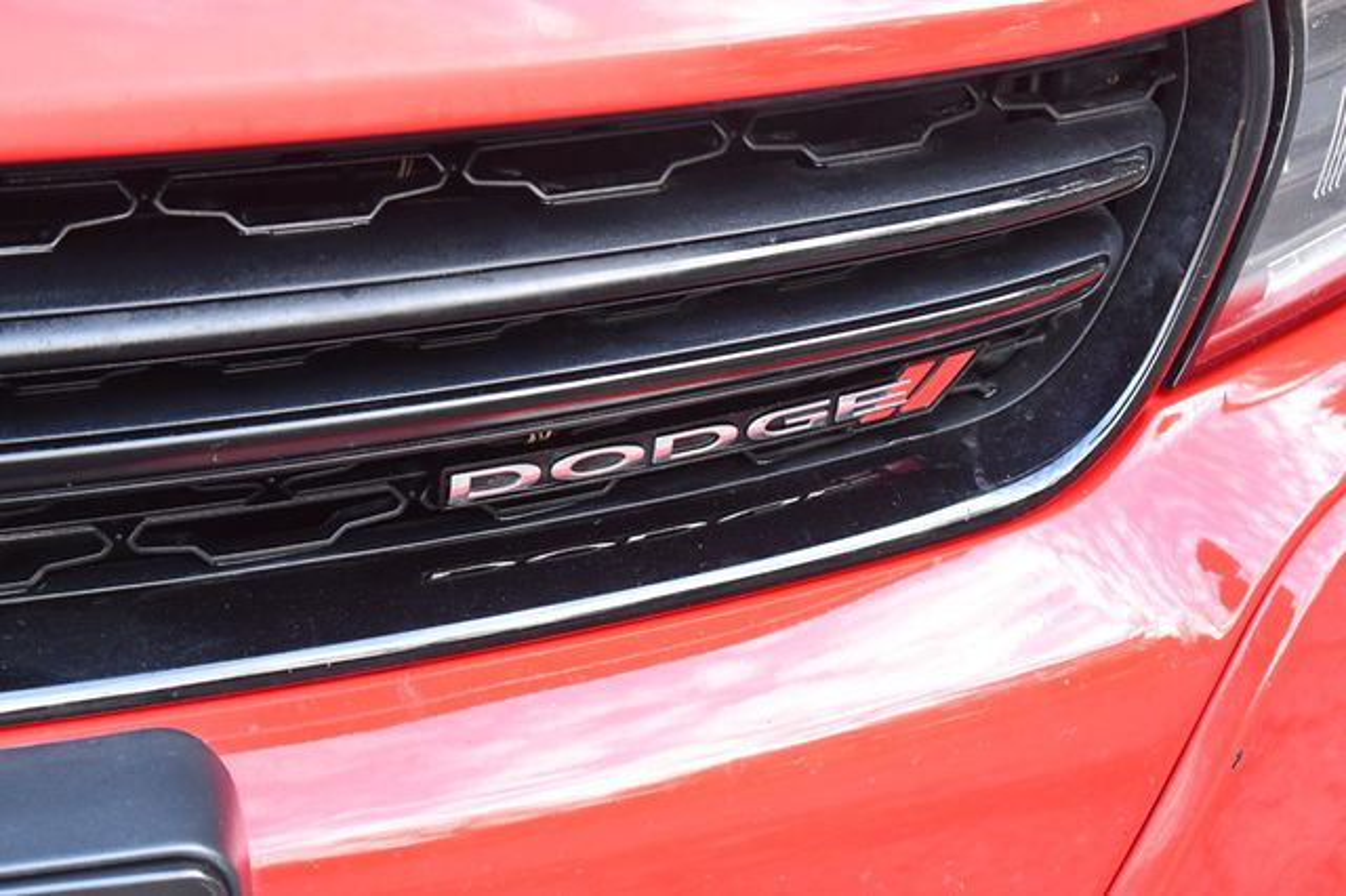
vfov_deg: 16.6
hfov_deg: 24.8
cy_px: 448
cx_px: 673
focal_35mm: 82
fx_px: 3064
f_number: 5.6
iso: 3200
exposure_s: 1/100
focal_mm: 55
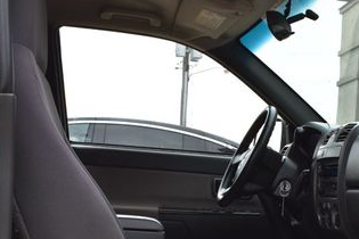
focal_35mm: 70
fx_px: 698
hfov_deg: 28.6
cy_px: 217
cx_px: 239
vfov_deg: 19.1
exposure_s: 1/80
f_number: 8
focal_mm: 23
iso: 400
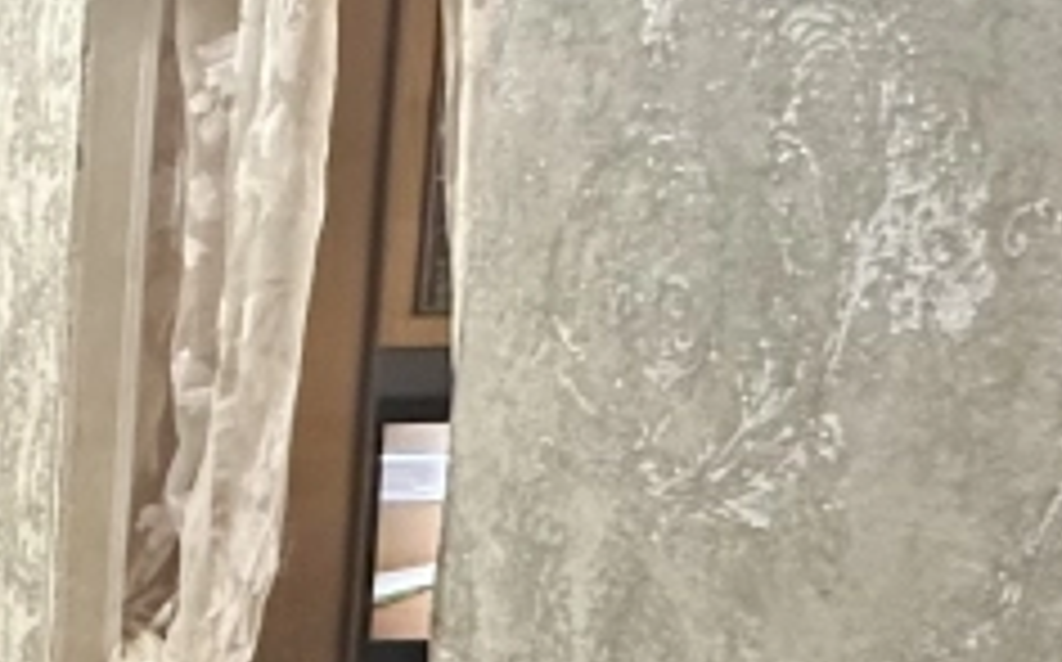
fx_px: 2284
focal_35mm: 79
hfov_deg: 19.1
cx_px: -909
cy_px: 628
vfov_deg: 16.2
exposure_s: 1/50
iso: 400
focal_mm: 2.22
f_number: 2.2
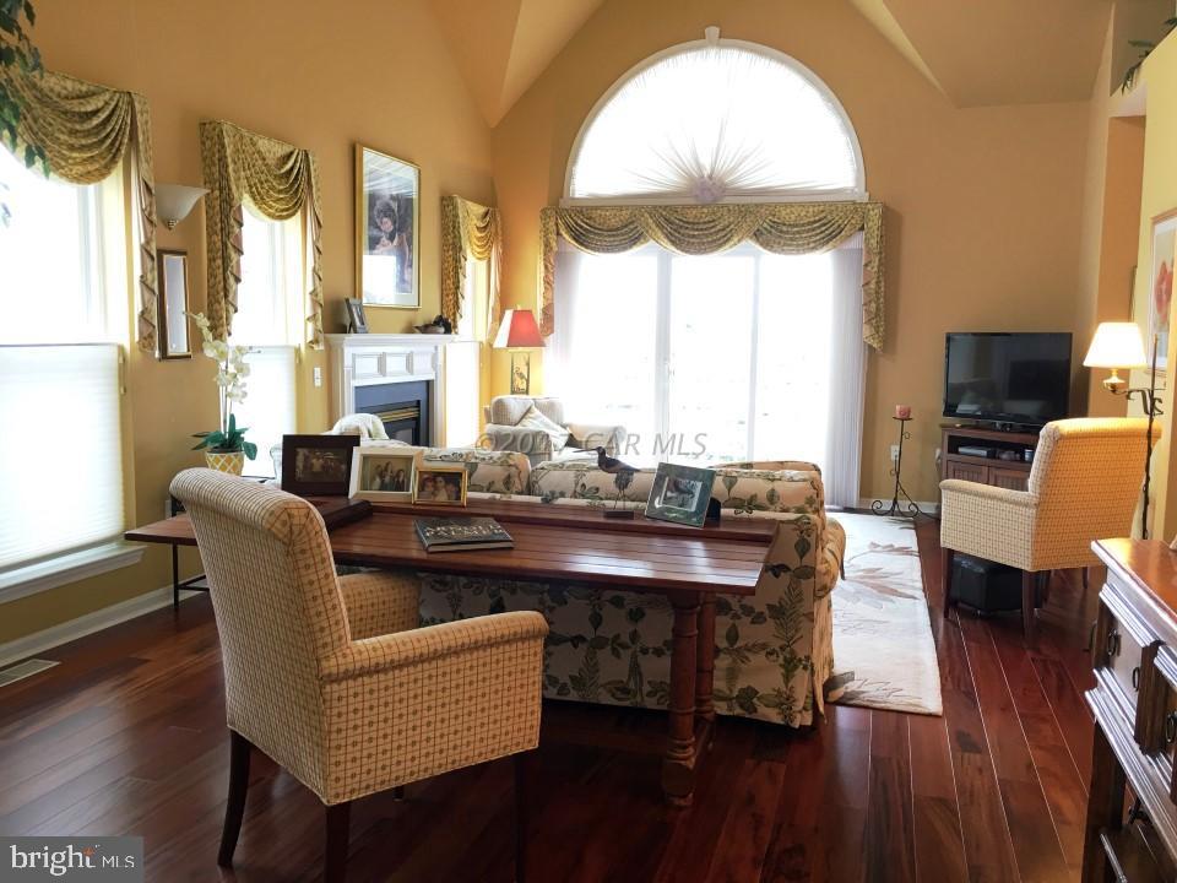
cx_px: 588
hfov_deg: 61.7
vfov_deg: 48.2
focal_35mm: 29
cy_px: 442
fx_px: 986
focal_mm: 4.15
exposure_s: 1/15
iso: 32
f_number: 2.2
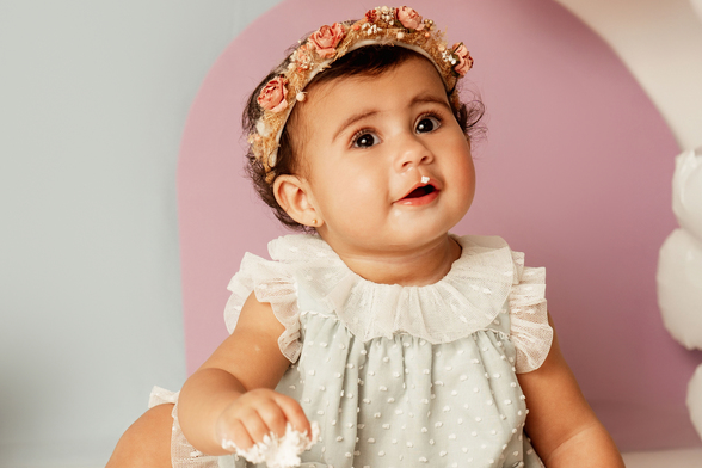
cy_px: 344
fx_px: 1989
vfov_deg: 13.4
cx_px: 265
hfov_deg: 20.0
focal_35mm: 102
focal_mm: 50
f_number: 3.2
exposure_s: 1/160
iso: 160
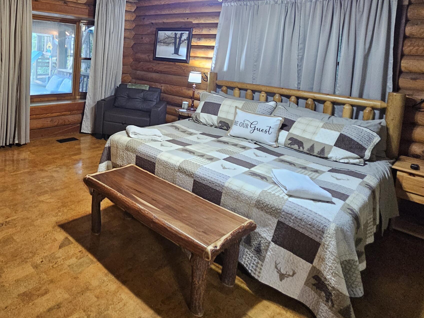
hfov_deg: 66.9
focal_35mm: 23
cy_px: 70
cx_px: 83
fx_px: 282
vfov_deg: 55.3
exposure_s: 1/30
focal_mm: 2.2
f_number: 2.2
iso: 640
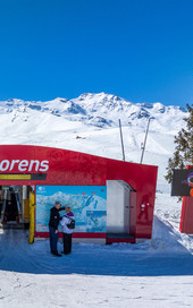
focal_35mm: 35
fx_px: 295
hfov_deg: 33.0
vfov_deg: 55.3
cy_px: 155
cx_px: -5
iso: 100
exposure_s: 1/400
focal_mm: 12.3
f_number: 11
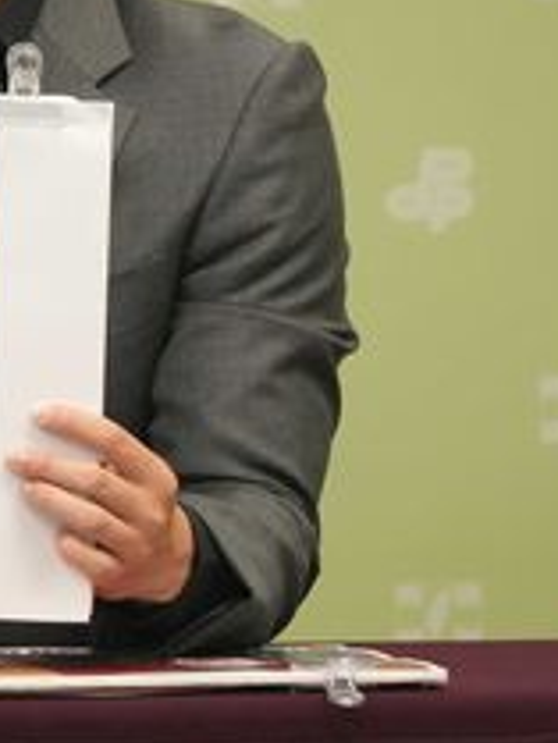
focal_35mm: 682
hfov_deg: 2.2
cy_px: 46
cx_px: -89
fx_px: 14651
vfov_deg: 2.9
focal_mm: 165
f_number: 6.3
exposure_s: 1/320
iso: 3200
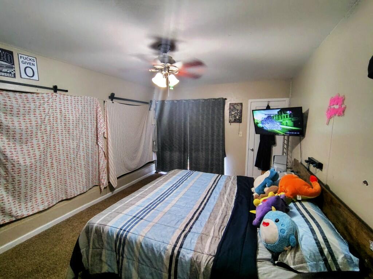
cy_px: 140
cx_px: 186
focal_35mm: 16
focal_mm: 2.13
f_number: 2.2
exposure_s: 1/25
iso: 1184
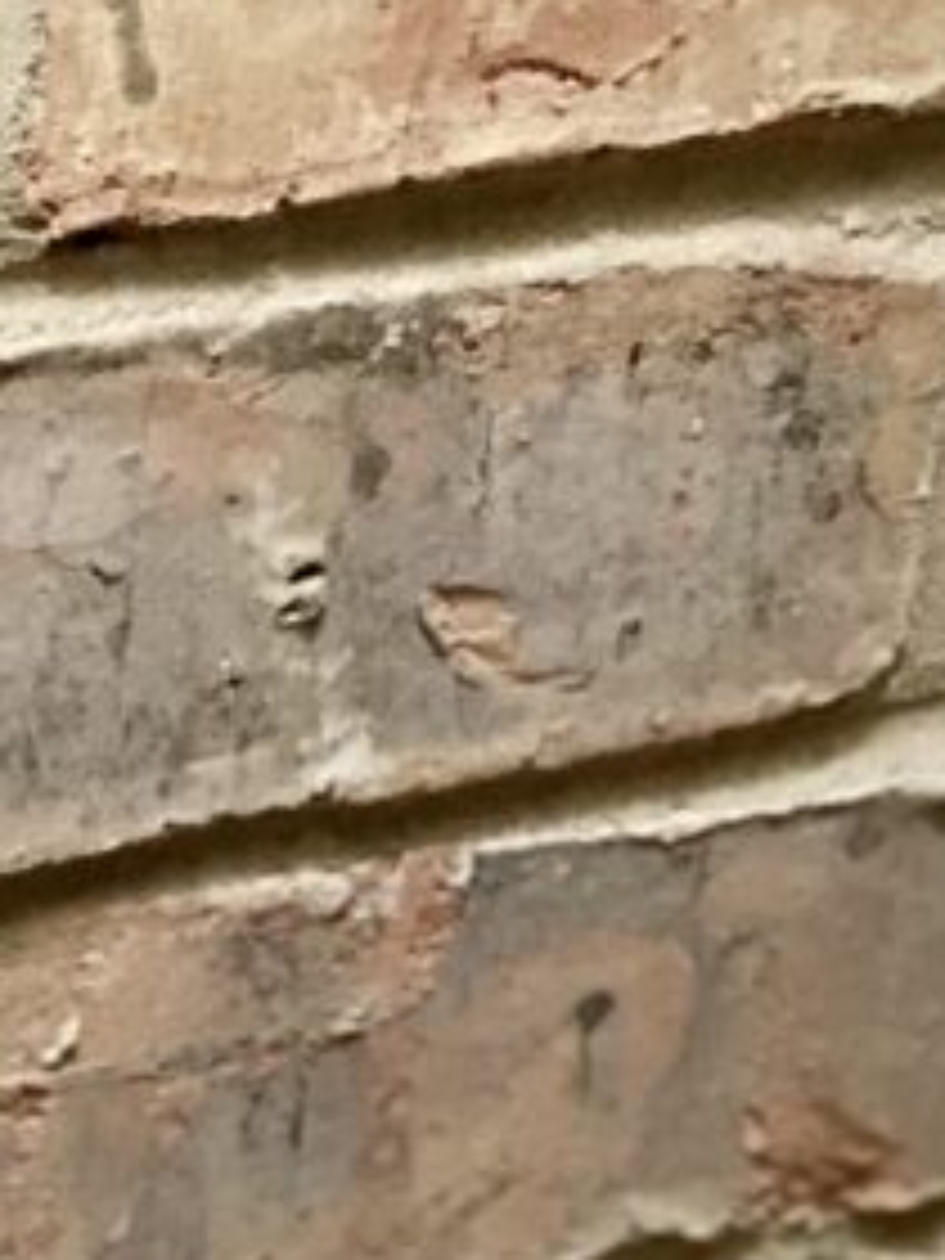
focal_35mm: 190
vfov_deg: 9.9
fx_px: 6916
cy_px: 2250
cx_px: -364
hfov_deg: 7.7
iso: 500
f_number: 2
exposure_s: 1/24
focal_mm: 6
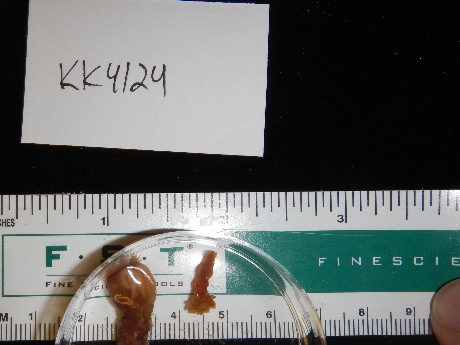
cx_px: 129
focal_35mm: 41
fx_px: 545
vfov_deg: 35.0
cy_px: 203
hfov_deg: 44.6
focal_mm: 4.3
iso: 200
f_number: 8.2
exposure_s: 1/30
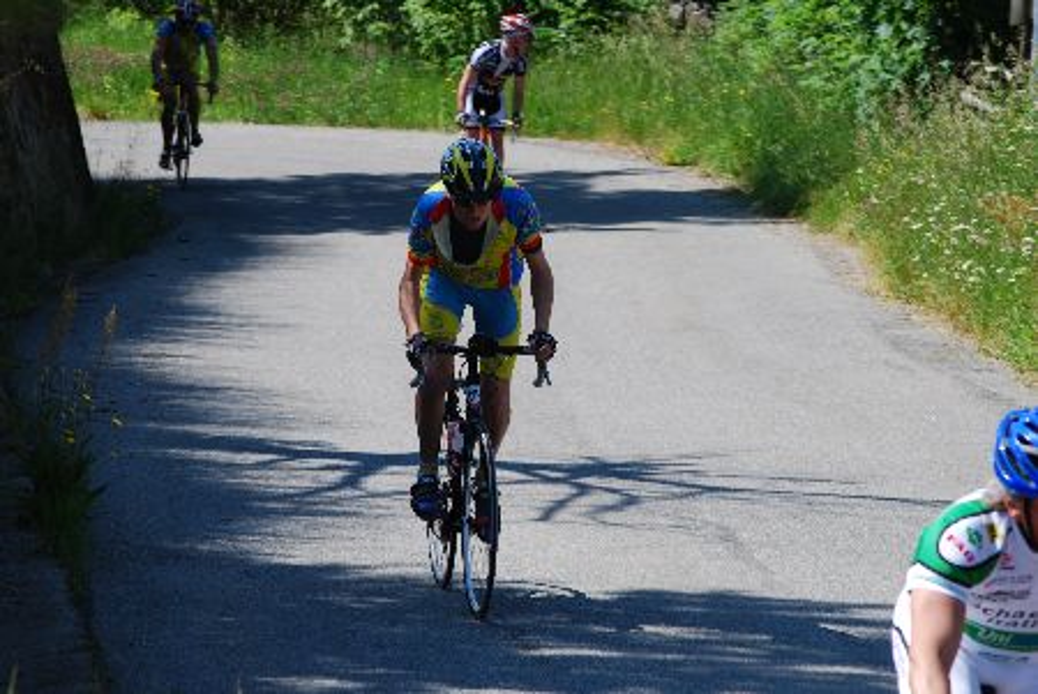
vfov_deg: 6.1
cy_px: 347
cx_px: 519
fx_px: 6494
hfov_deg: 9.1
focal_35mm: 225
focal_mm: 150
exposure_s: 1/125
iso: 100
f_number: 10
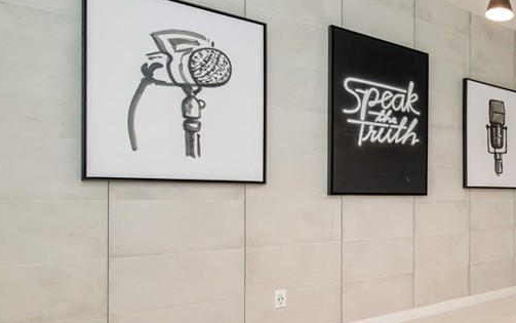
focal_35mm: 29
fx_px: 408
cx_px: 502
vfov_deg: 43.0
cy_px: 192
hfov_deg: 52.9
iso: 320
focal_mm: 14
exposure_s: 1/60
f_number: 4
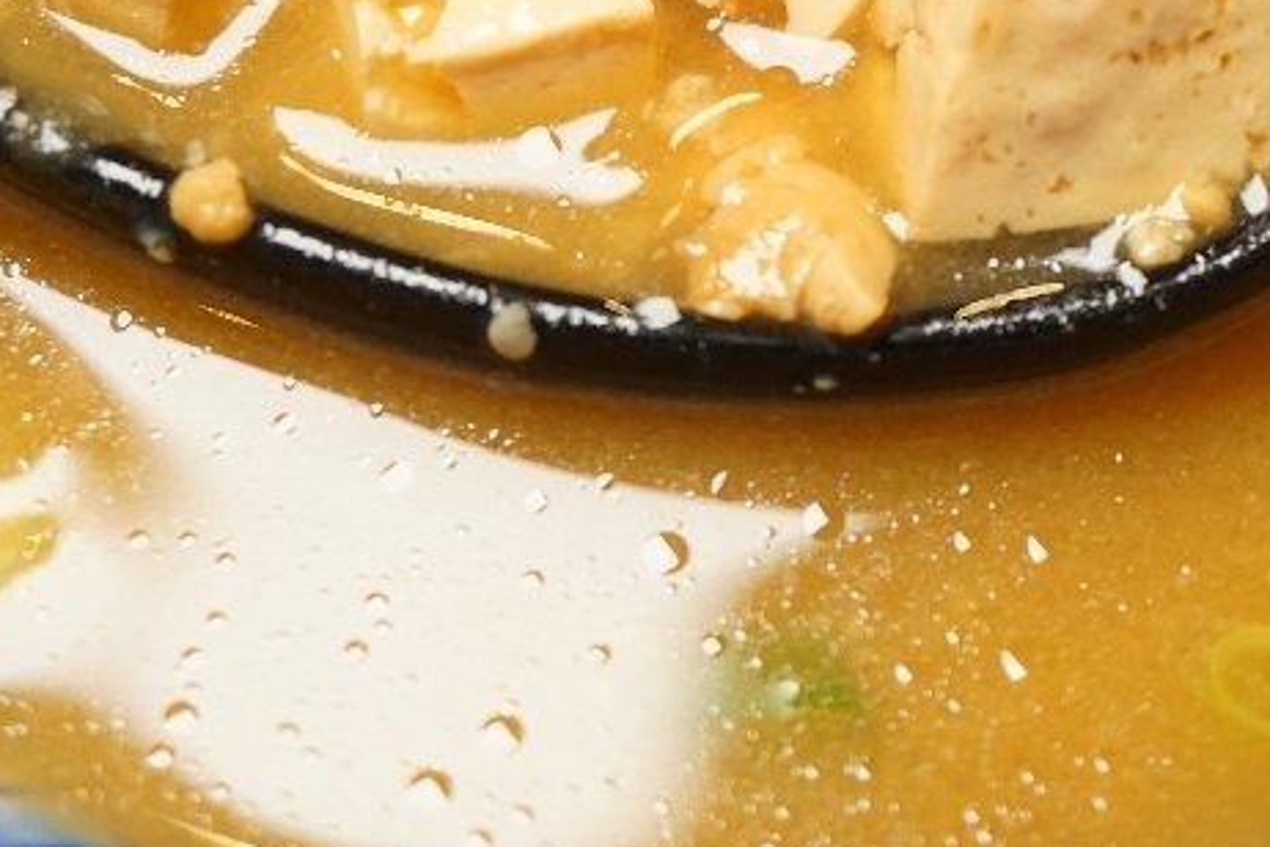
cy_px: -45
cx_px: 855
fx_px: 3281
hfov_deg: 21.8
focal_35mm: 93
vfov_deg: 14.4
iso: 800
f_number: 4.5
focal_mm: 28
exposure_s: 1/60
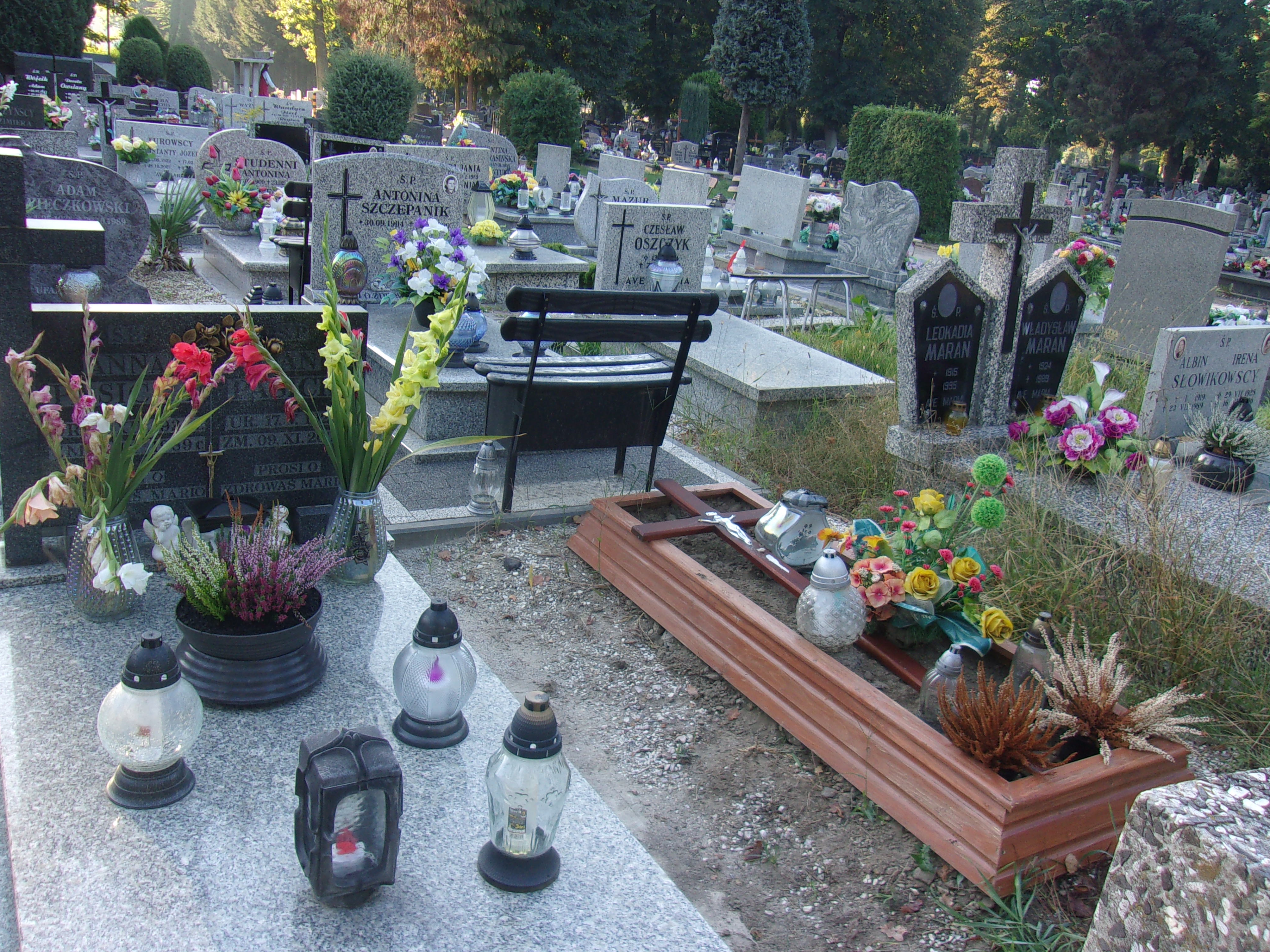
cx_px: 630
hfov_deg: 58.3
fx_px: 1137
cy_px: 453
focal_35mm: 31
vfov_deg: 45.4
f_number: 3
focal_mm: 4.9
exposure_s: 1/90
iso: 80
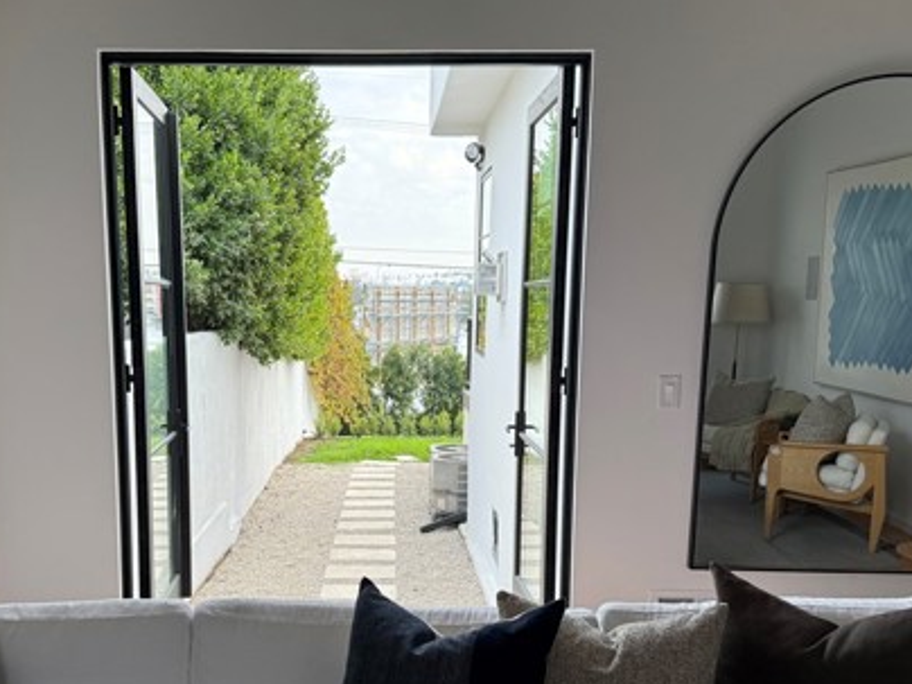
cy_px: 463
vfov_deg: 37.3
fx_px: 1001
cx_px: 370
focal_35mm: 38
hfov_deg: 48.7
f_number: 1.78
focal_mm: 6.76
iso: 80
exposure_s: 1/416
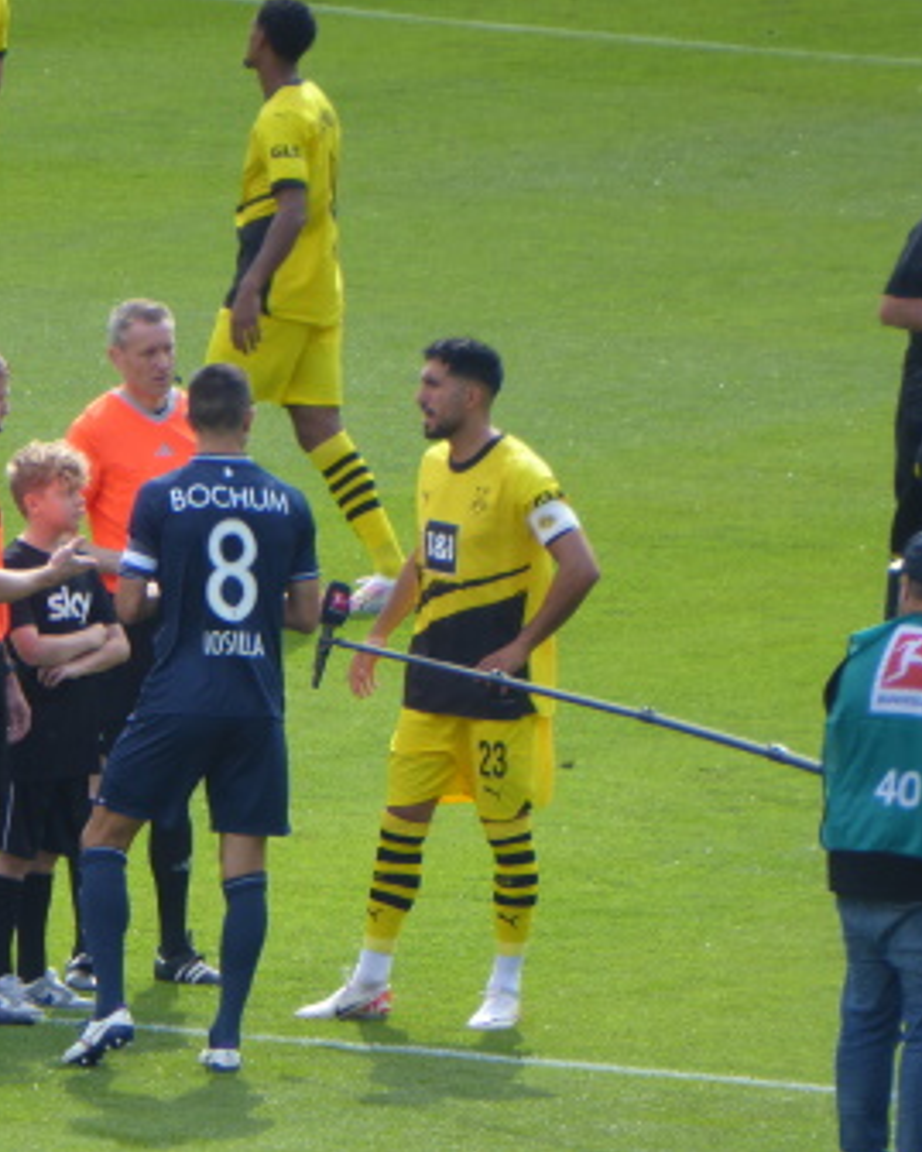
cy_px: 576
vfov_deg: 2.1
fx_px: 32117
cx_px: 158
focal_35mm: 942
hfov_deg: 1.6
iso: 100
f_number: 6.4
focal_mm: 129
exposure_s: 1/125
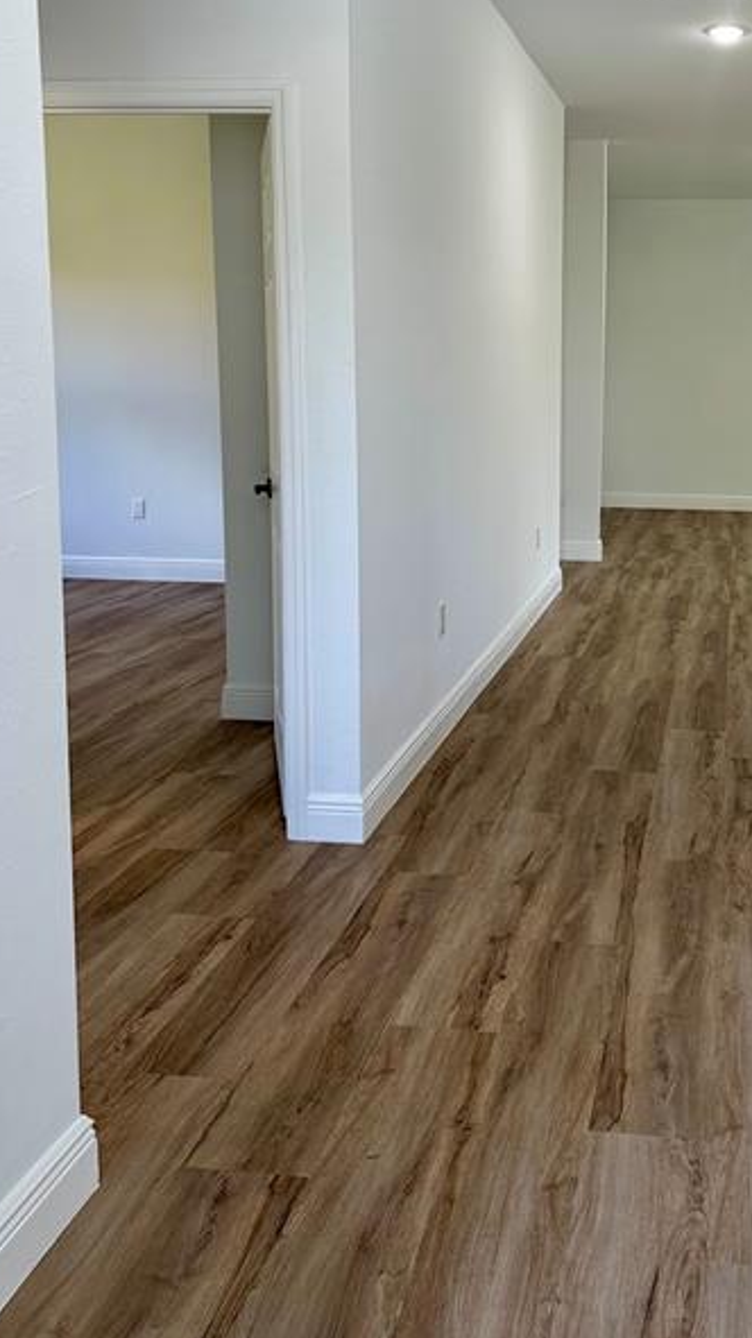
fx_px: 1206
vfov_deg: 57.5
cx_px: 616
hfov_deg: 33.5
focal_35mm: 34
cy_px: 525
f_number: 1.78
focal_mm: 6.86
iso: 100
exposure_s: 1/120
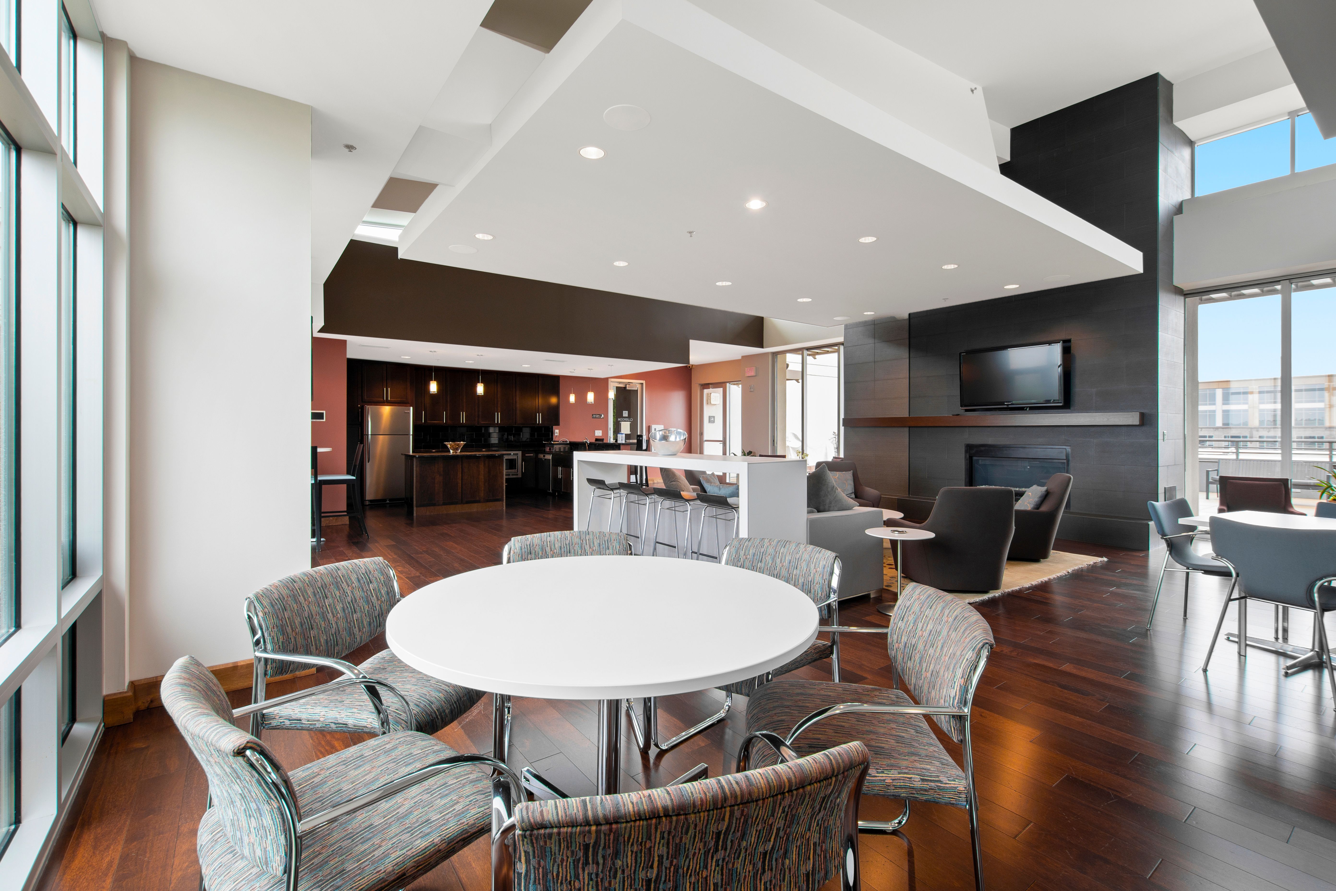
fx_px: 557
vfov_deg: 77.4
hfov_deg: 100.4
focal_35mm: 15
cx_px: 668
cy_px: 446
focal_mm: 10
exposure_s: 1/4
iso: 100
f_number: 7.1
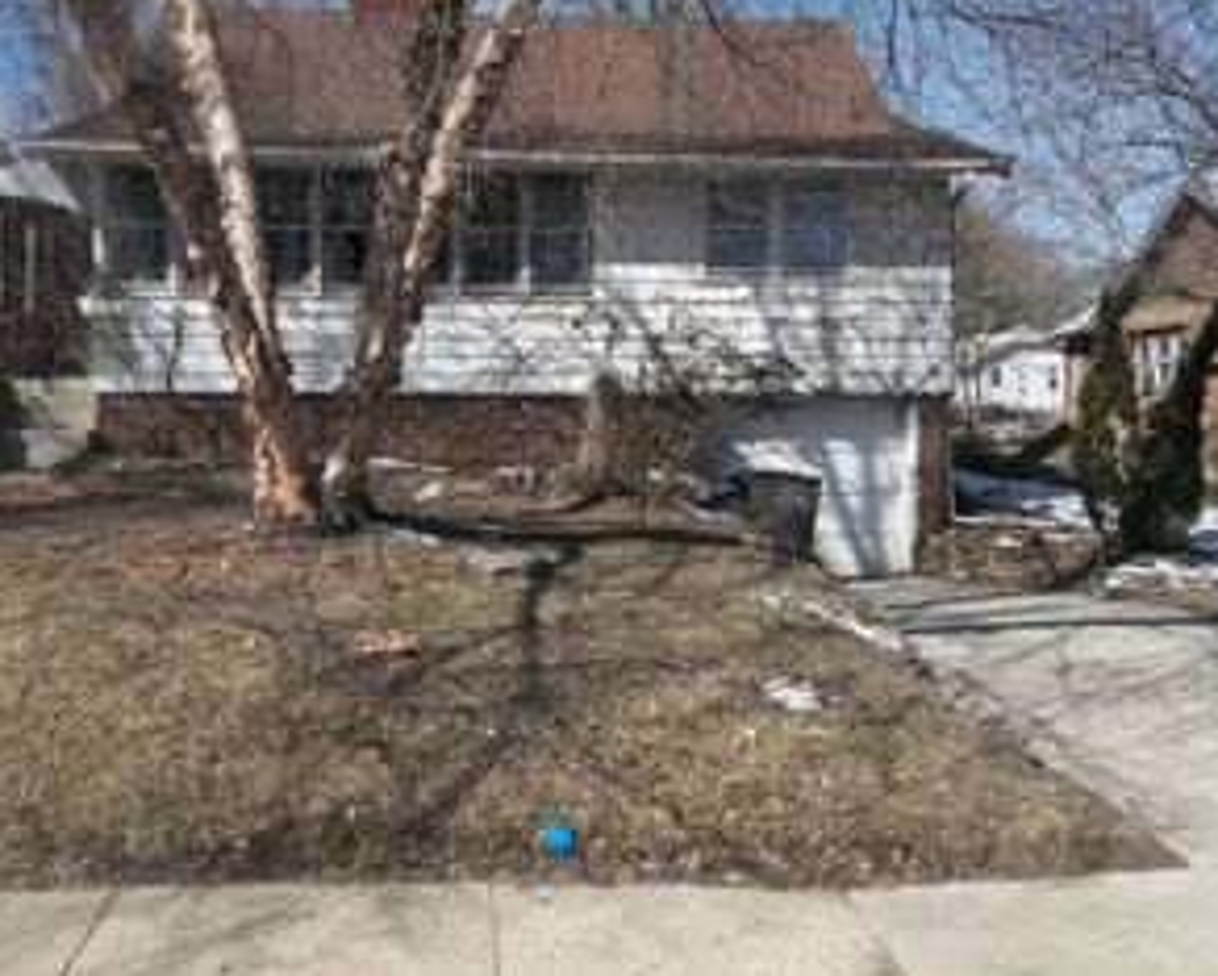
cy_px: 438
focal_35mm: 37
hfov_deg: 49.0
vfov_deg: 40.1
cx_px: 576
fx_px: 1335
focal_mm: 5.7
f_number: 9.4
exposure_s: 1/125
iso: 80
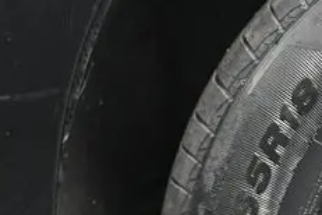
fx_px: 1370
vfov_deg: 8.8
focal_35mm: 153
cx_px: 574
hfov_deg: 12.3
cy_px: 270
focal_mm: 23
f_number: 4.2
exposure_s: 1/125
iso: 1800
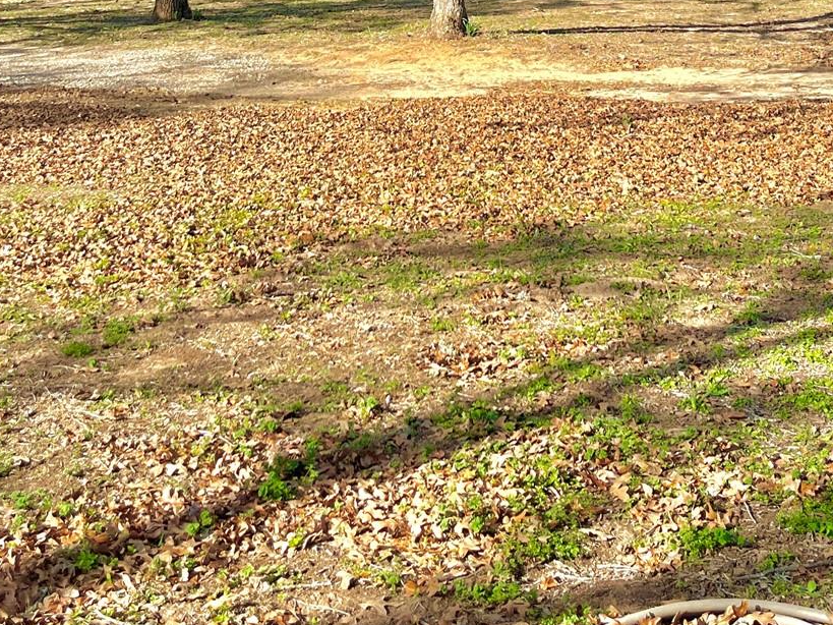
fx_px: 1564
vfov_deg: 21.1
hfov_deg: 29.8
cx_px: 443
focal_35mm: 65
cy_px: -119
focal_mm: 5.1
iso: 50
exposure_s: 1/1992
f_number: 1.6
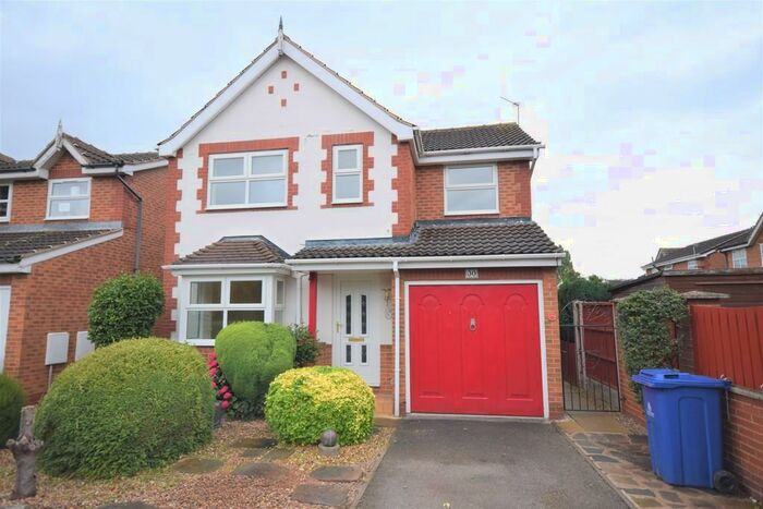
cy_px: 254
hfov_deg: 81.2
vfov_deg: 59.5
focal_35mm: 21
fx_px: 445
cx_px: 382
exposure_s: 1/200
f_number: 7.1
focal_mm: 14
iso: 400
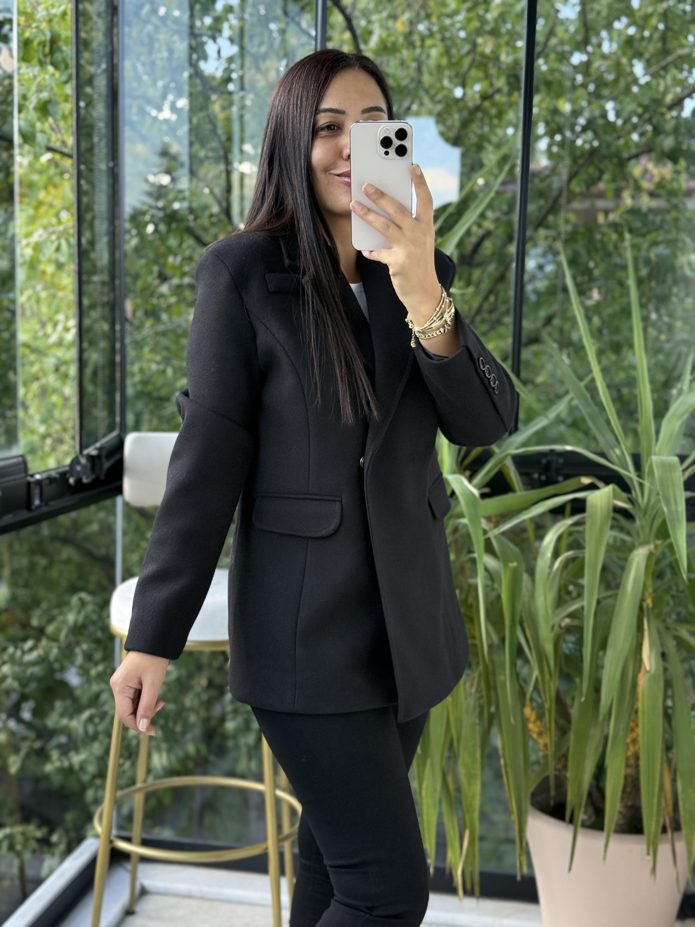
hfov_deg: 30.3
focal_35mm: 48
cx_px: 348
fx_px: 1285
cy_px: 464
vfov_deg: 39.7
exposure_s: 1/150
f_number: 1.78
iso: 80
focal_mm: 6.76
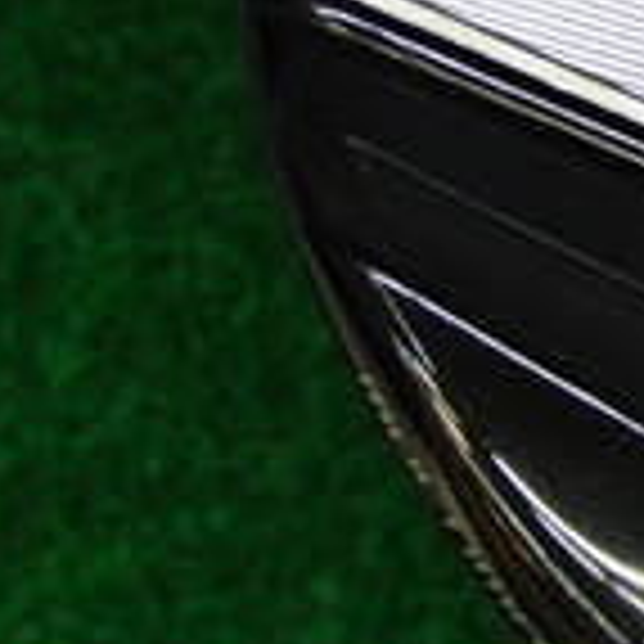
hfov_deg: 11.1
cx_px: 1175
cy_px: 99
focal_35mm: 146
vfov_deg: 11.9
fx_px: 3073
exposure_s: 1/80
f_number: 3.6
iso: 200
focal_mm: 6.42
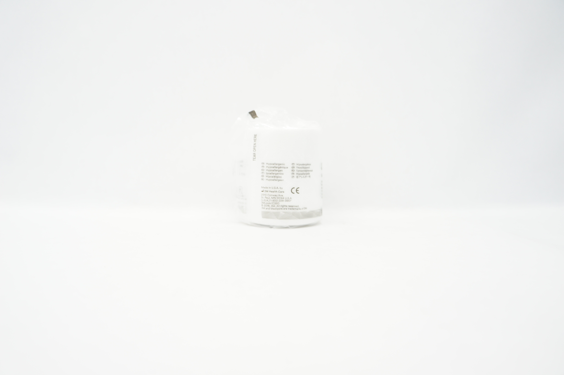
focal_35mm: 27
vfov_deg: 47.8
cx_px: 282
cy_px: 188
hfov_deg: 67.4
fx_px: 423
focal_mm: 18
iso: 400
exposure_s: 1/80
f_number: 4
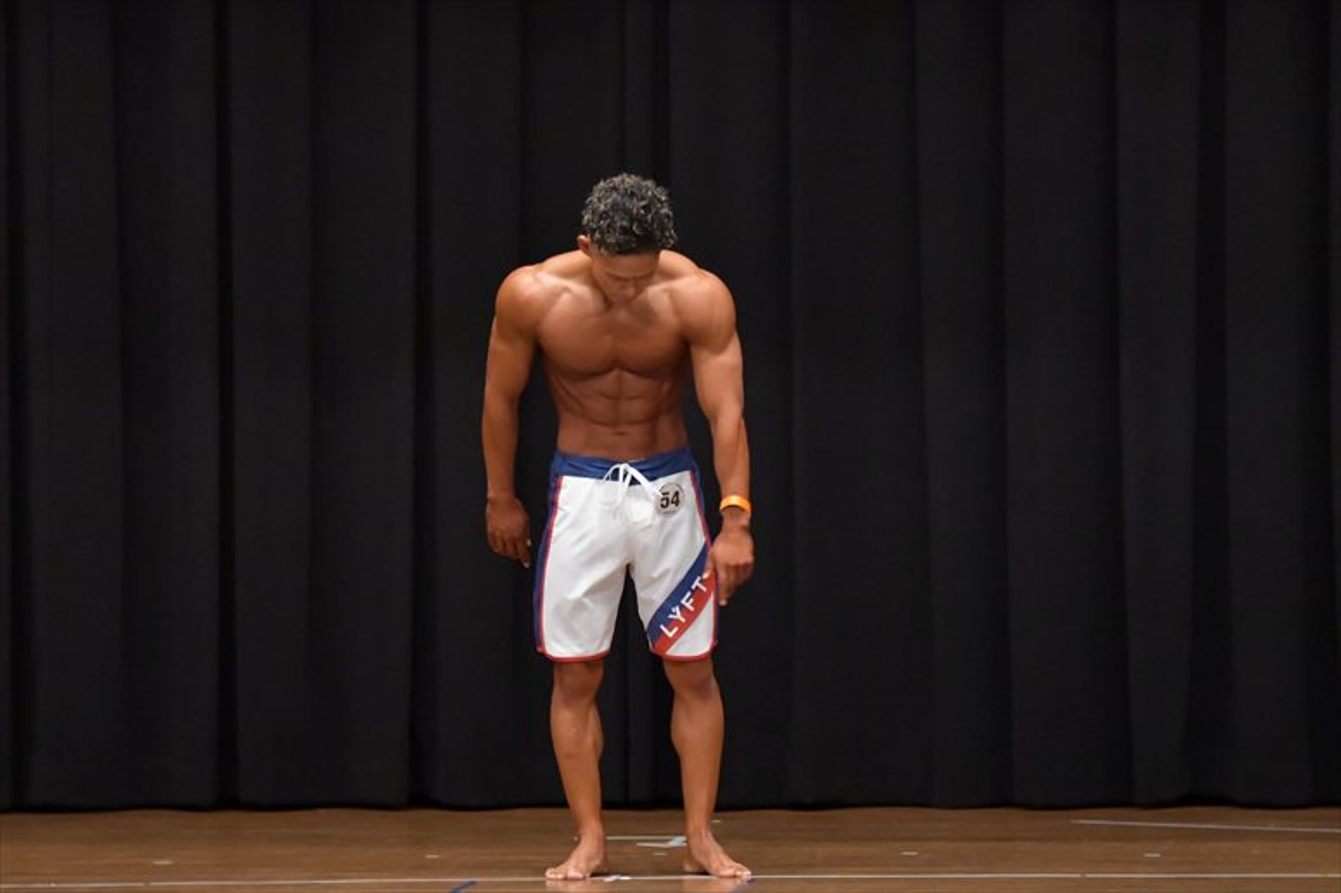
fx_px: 9494
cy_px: 446
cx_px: 670
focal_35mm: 255
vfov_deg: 5.4
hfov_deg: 8.1
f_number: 5.6
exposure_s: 1/400
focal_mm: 170
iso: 6400
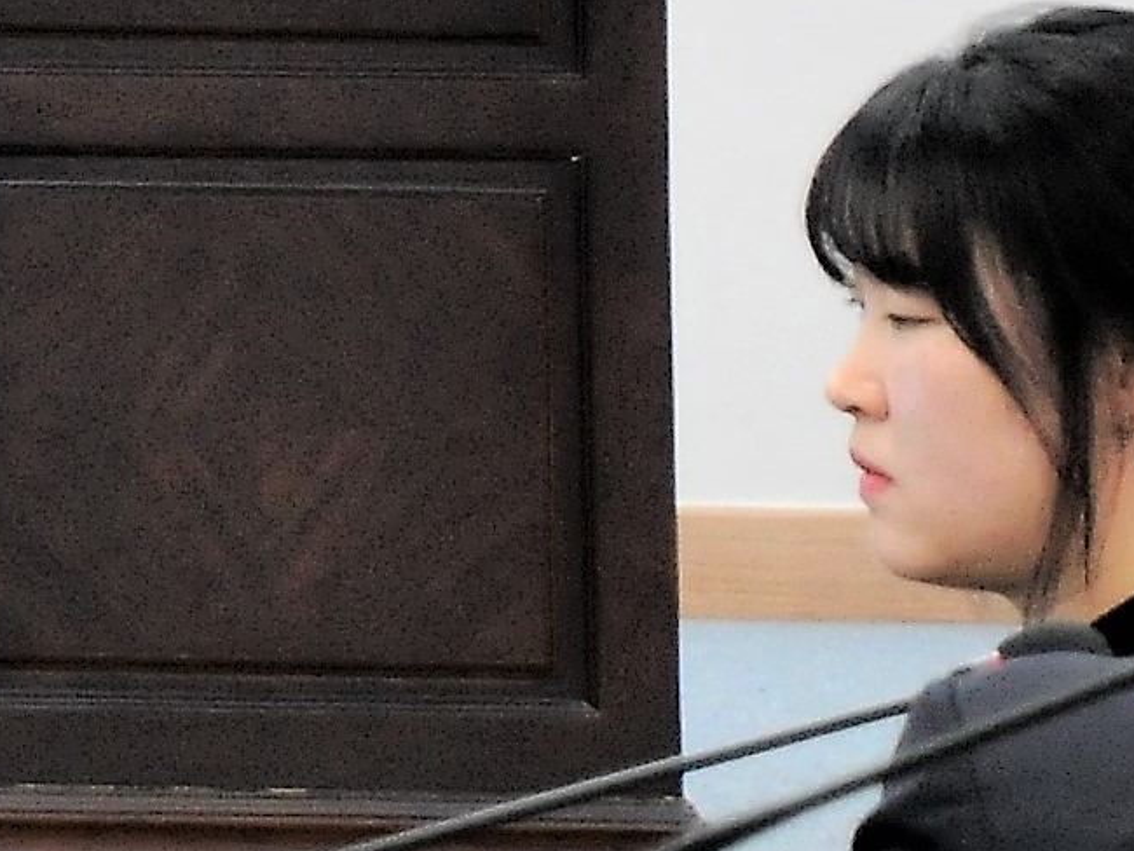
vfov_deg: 1.8
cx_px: -2308
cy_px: -1376
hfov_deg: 2.4
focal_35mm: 807
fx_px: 26452
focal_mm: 85
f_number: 5.3
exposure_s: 1/40
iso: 800
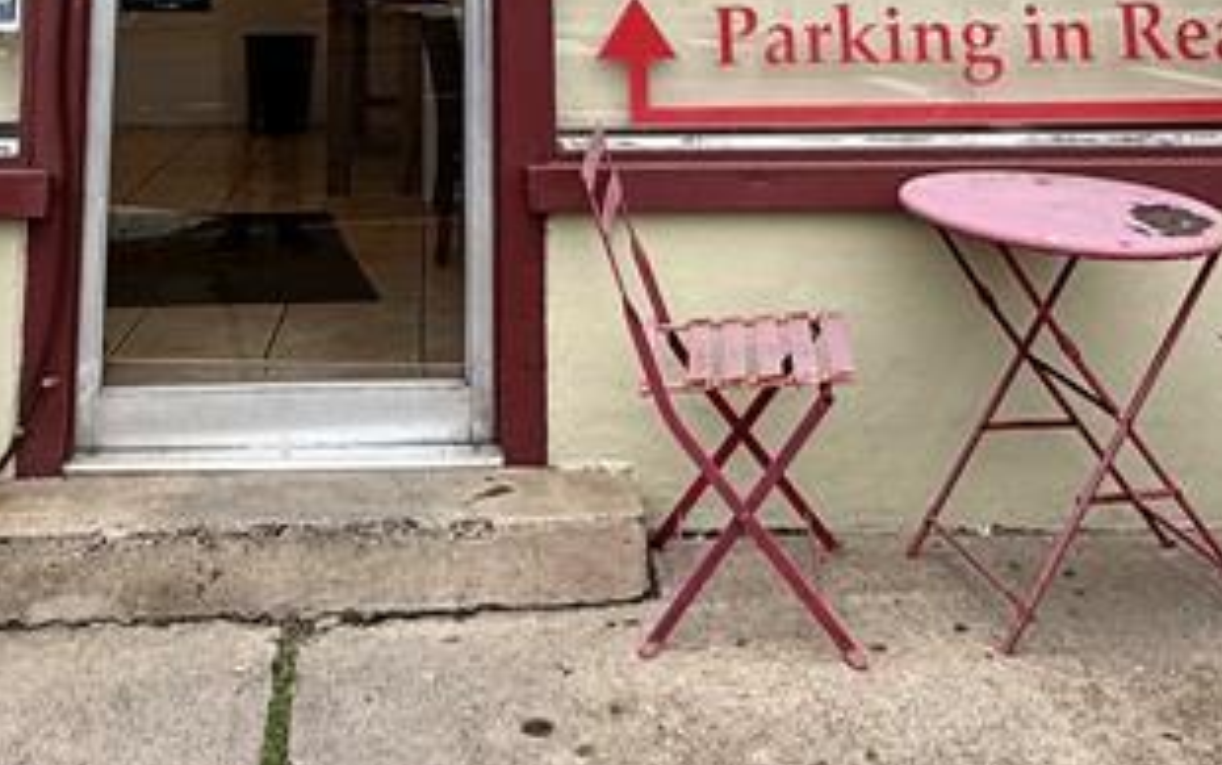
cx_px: 422
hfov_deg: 40.6
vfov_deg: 21.4
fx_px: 1632
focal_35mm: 49
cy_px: -434
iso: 50
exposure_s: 1/340
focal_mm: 2.22
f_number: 2.2
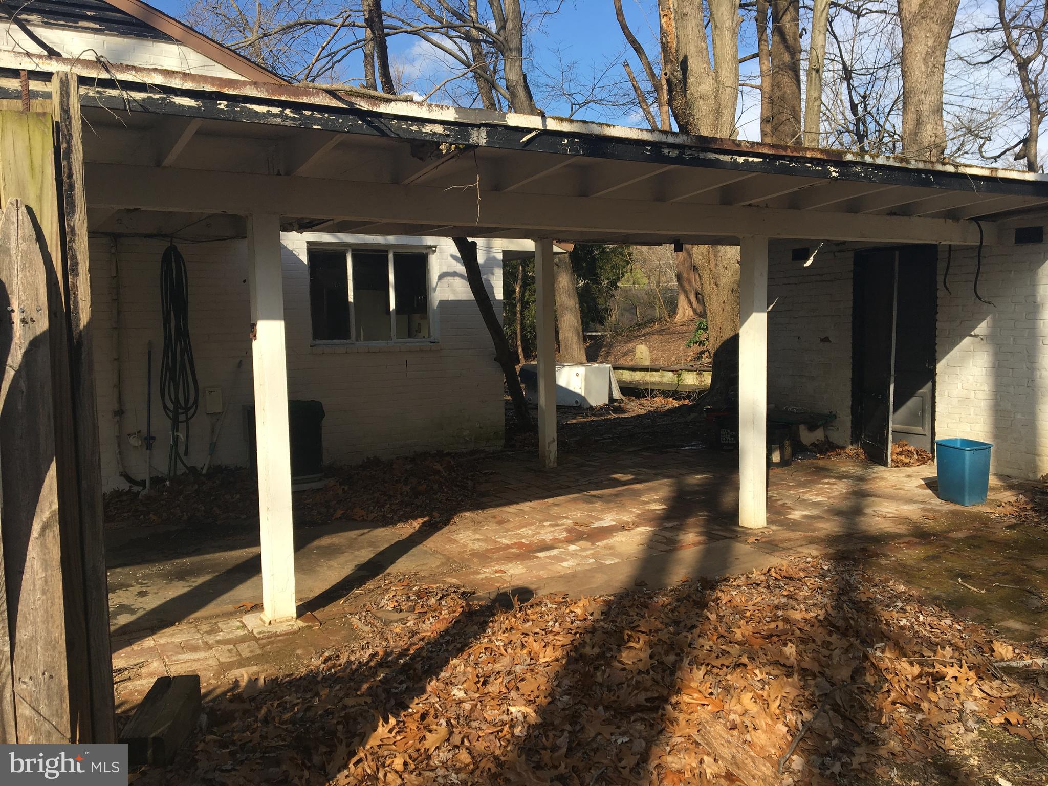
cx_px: 524
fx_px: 878
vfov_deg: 48.2
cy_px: 393
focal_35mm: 29
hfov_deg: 61.7
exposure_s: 1/999
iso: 25
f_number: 2.2
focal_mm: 4.15
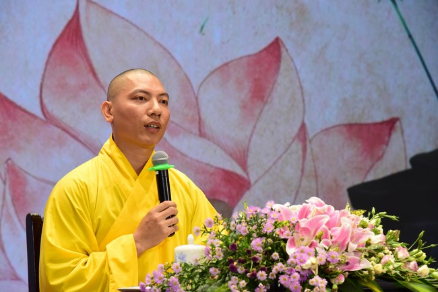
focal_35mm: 120
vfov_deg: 11.4
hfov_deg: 17.1
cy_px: 146
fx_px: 1461
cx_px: 219
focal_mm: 120
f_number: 7.1
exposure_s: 1/50
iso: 2500
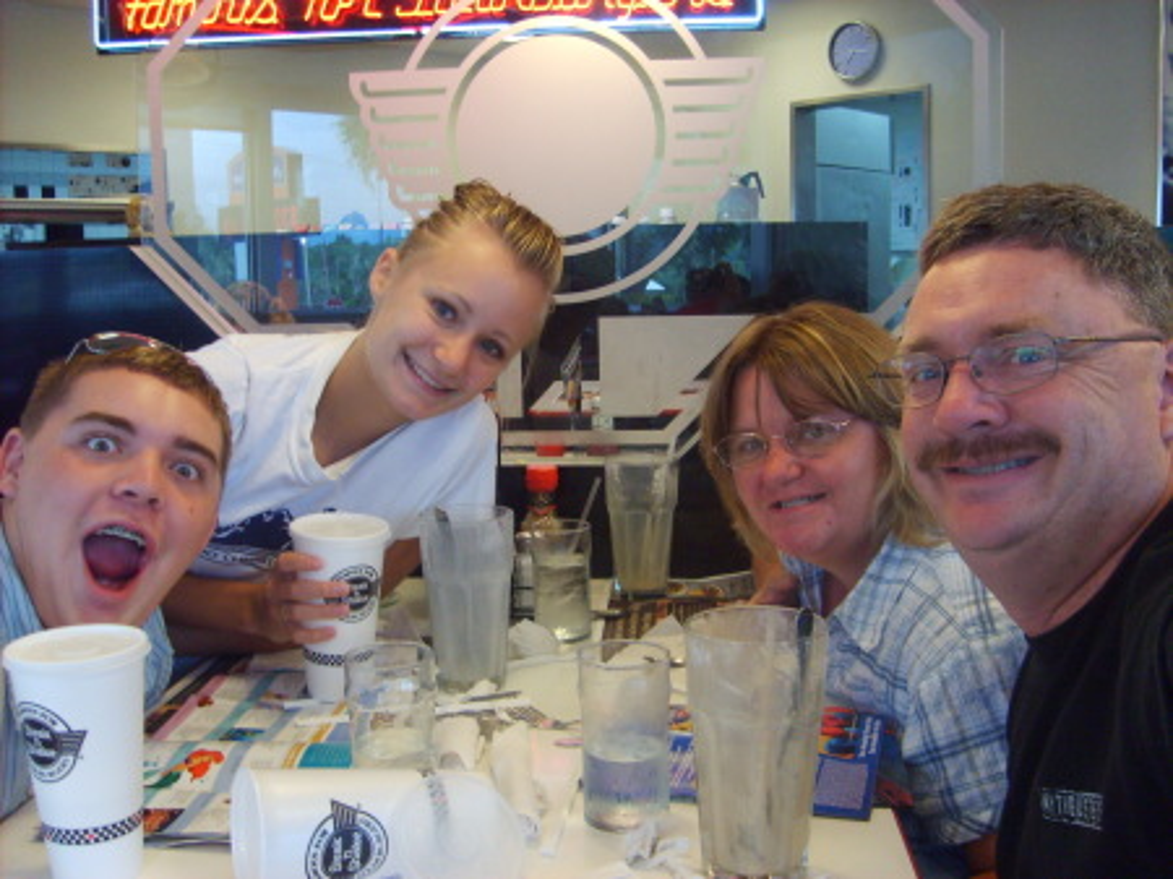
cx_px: 586
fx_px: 1185
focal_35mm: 35
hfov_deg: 52.7
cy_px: 440
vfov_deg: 40.7
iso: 140
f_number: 2.8
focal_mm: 5.8
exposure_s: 1/30
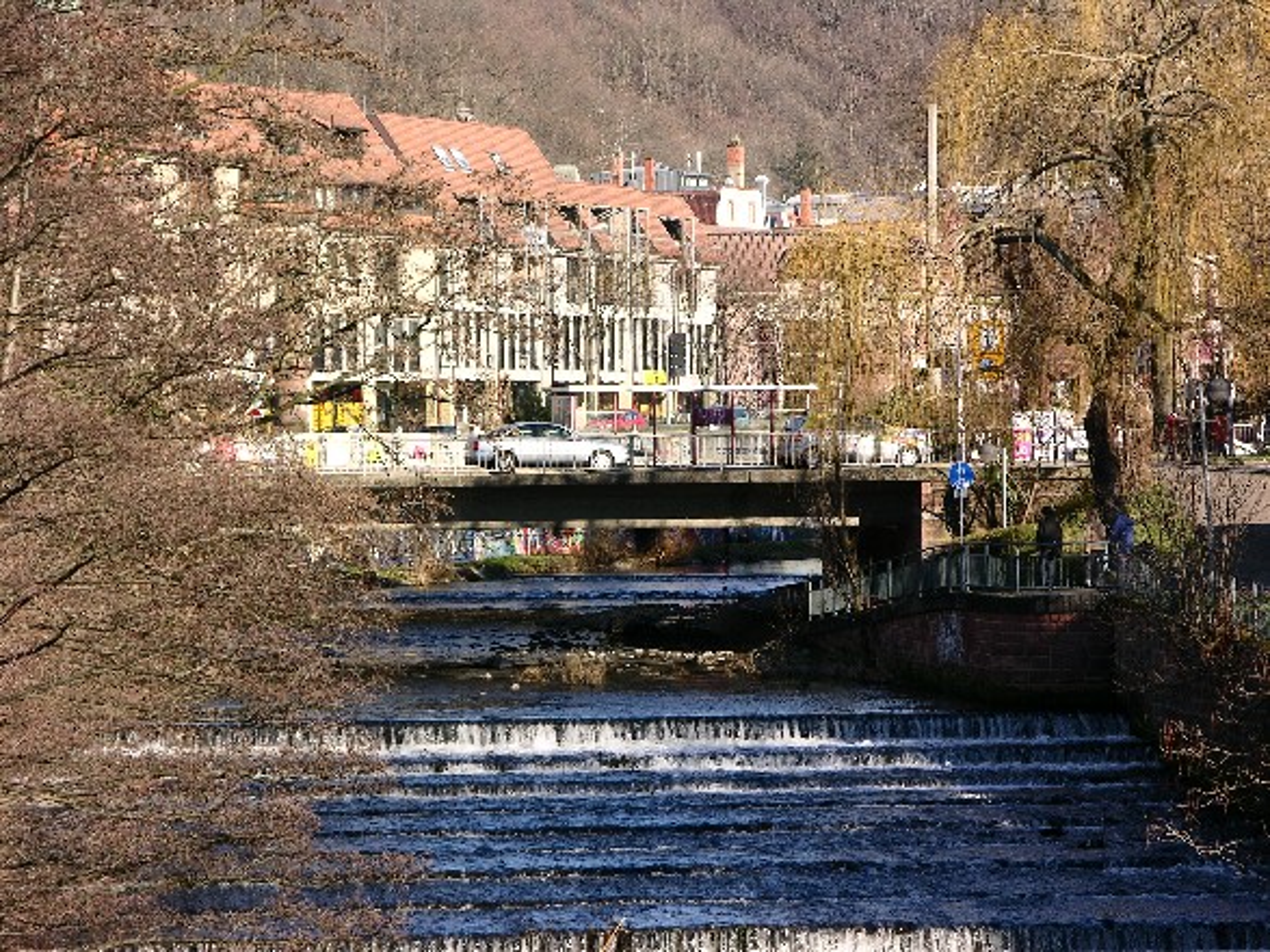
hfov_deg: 10.4
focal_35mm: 190
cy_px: 476
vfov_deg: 7.8
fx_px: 6969
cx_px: 635
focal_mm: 48.5
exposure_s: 1/130
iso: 50
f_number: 5.7
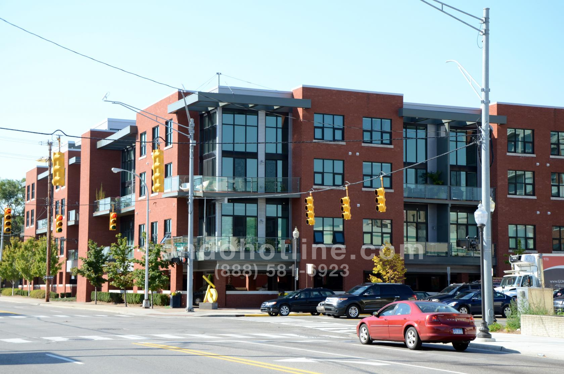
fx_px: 1055
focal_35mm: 68
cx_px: 282
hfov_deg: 29.9
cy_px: 187
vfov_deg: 20.1
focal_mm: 45
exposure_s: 1/250
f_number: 8
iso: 200
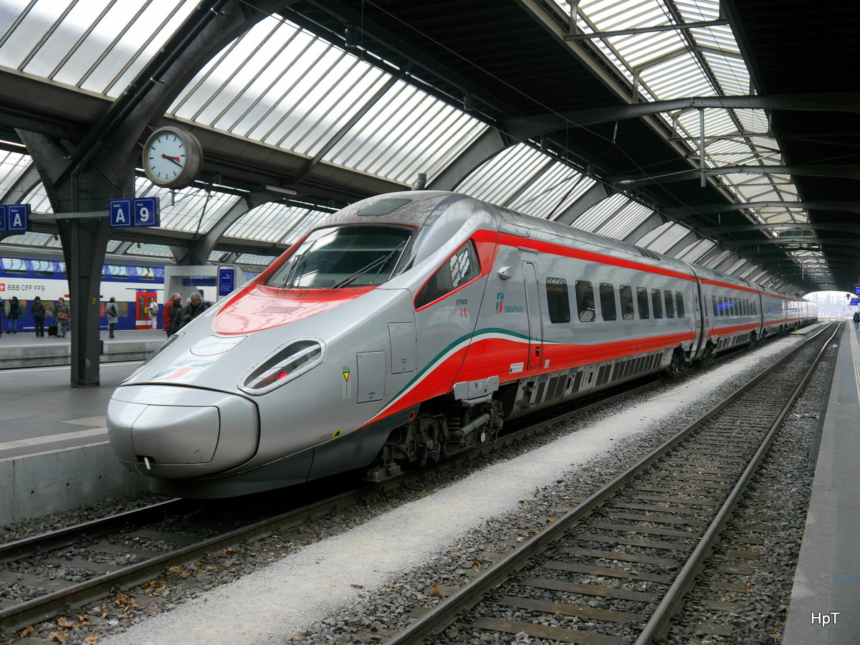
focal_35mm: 38
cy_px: 322
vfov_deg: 37.7
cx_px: 430
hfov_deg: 49.0
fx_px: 944
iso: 160
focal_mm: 19
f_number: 4.2
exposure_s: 1/60
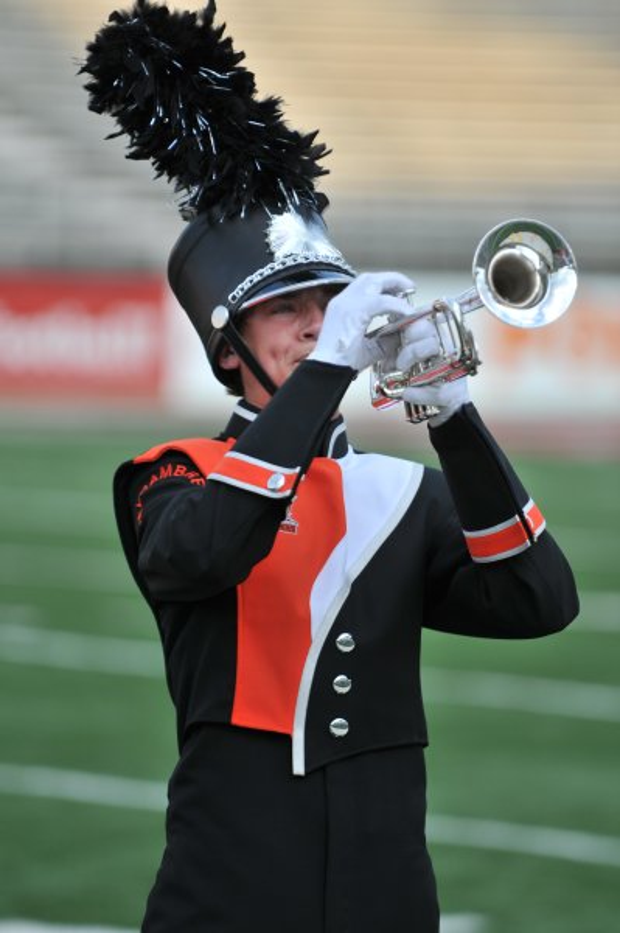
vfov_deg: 6.9
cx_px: 310
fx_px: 7763
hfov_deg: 4.6
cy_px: 466
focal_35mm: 300
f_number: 2.8
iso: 200
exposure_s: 1/1000
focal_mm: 200
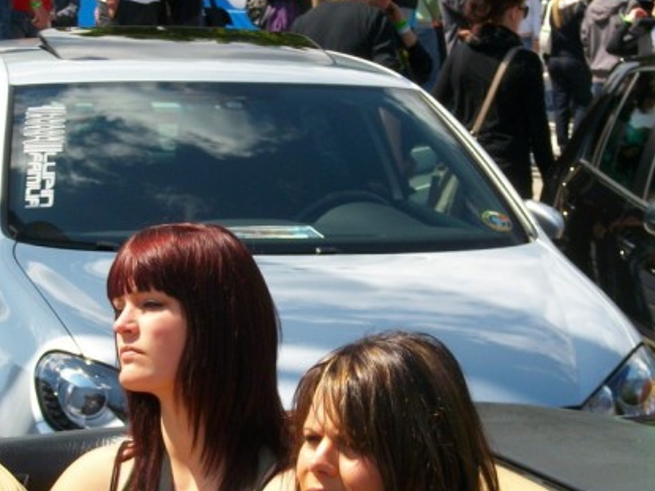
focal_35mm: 158
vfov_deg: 9.4
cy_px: 404
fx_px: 2989
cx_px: 260
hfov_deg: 12.5
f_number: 4.6
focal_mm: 13.7
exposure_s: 1/404
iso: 80
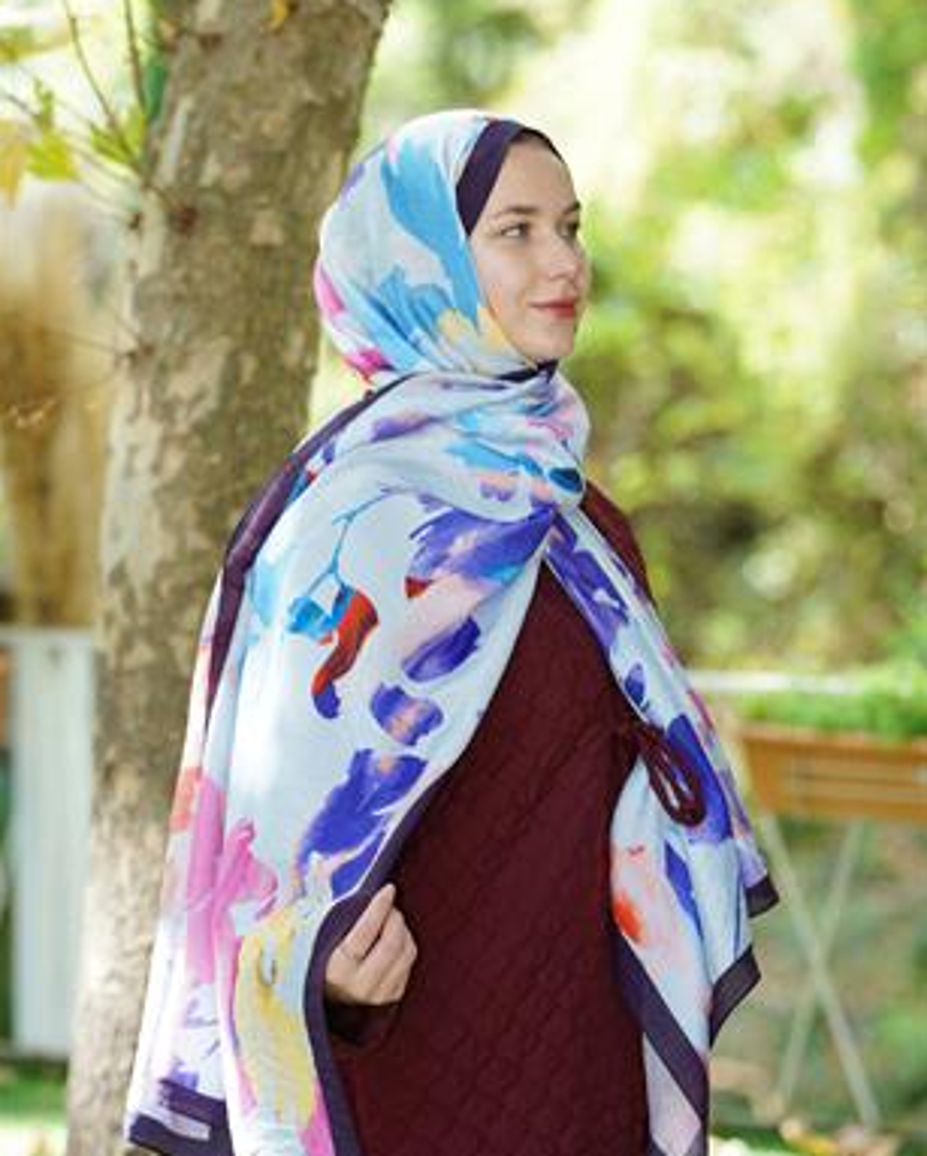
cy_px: 670
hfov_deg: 12.4
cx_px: 462
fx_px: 4282
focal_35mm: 125
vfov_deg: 15.4
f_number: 4
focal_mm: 110
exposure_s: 1/100
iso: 160
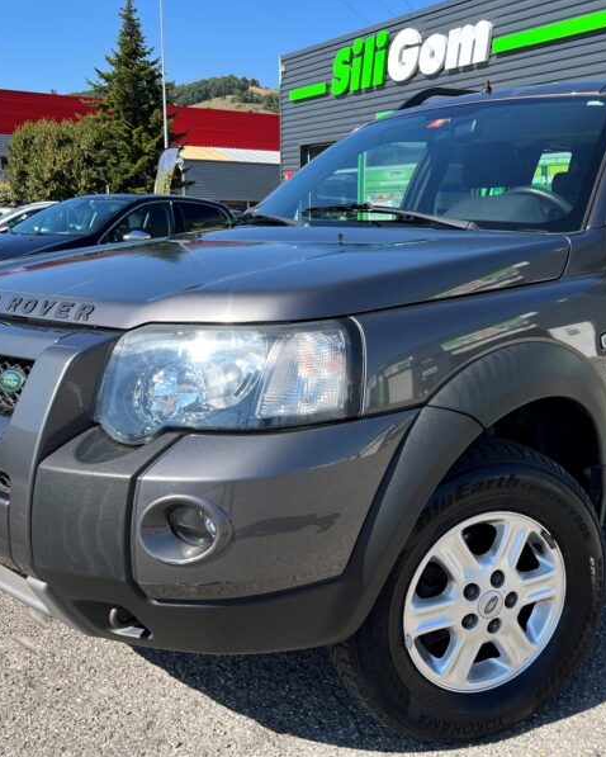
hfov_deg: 43.2
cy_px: 378
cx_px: 358
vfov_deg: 52.8
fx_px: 762
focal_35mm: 34
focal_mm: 5.1
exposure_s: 1/1647
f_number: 1.6
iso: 50
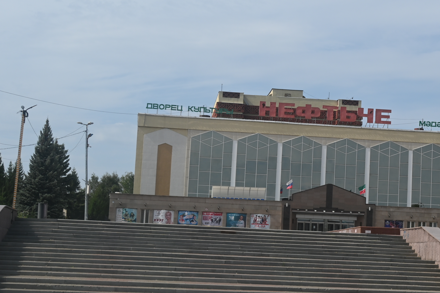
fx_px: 1020
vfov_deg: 16.4
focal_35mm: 83
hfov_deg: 23.8
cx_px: 376
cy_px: 119
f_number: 8
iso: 100
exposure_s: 1/500
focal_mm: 31.5
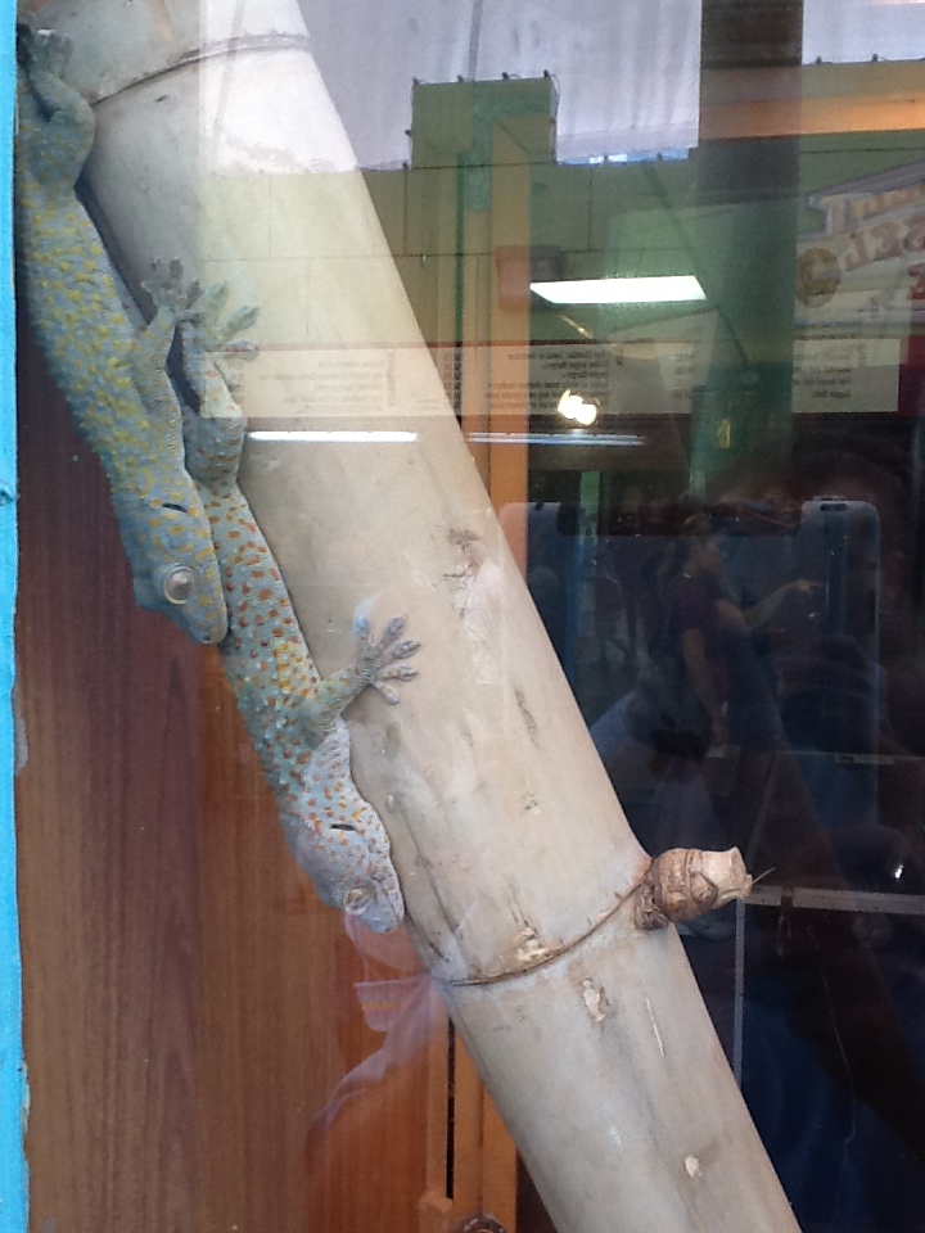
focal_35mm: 32
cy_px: 616
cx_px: 462
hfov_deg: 44.2
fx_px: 1140
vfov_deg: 56.8
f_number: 2.4
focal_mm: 2.03
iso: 100
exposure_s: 1/60
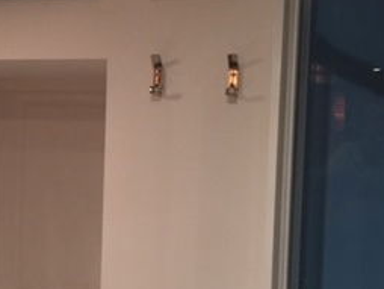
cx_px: 17
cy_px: 177
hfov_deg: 25.6
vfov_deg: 20.2
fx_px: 811
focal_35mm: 73
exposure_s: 1/33
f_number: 2.2
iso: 200
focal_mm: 4.15
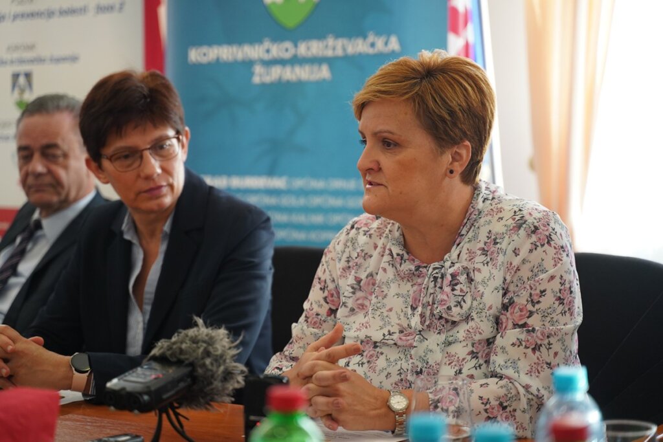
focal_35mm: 75
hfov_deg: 27.0
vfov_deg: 18.2
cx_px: 332
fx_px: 1381
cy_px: 221
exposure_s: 1/320
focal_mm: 75
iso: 1250
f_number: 2.8
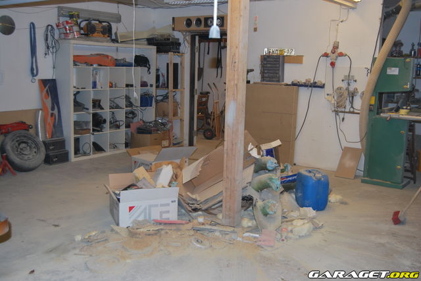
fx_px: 456
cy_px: 140
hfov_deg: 49.5
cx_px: 210
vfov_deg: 34.3
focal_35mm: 39
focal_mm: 26
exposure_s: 1/60
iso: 200
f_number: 4
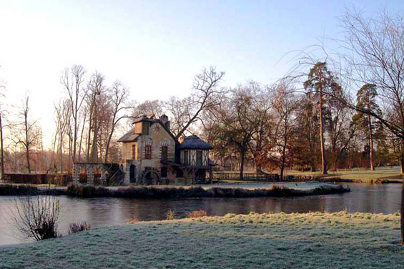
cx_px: 210
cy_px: 135
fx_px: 471
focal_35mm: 42
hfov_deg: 46.4
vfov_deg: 31.9
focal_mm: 8
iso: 100
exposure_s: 1/86.9
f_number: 7.6
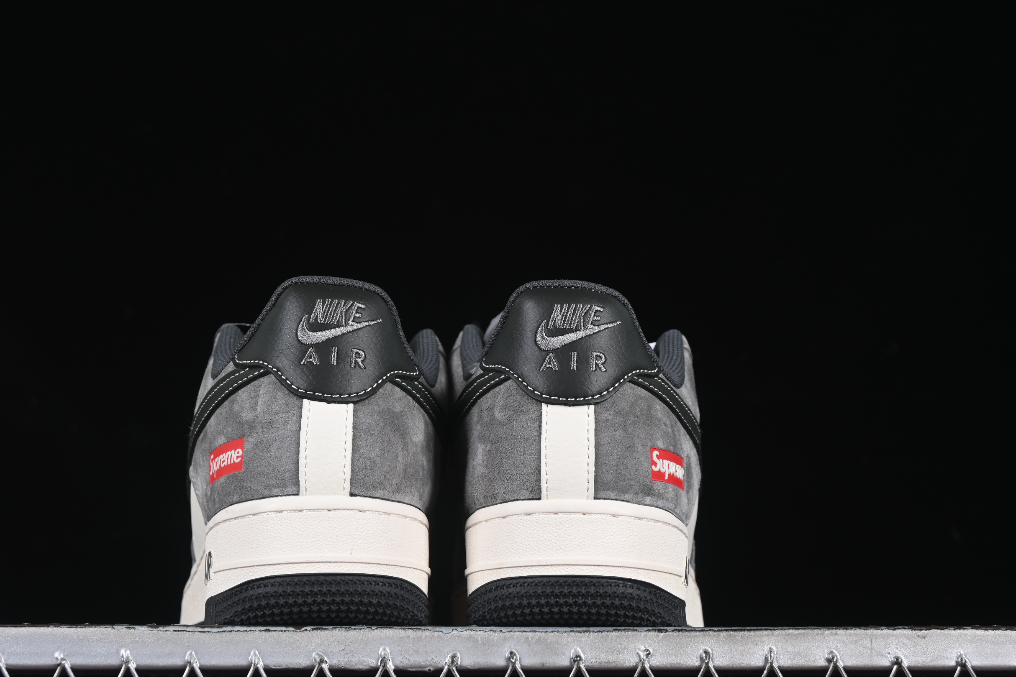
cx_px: 456
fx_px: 2427
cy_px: 383
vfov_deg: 15.9
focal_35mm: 86
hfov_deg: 23.6
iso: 160
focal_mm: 50
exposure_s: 1/60
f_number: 7.1
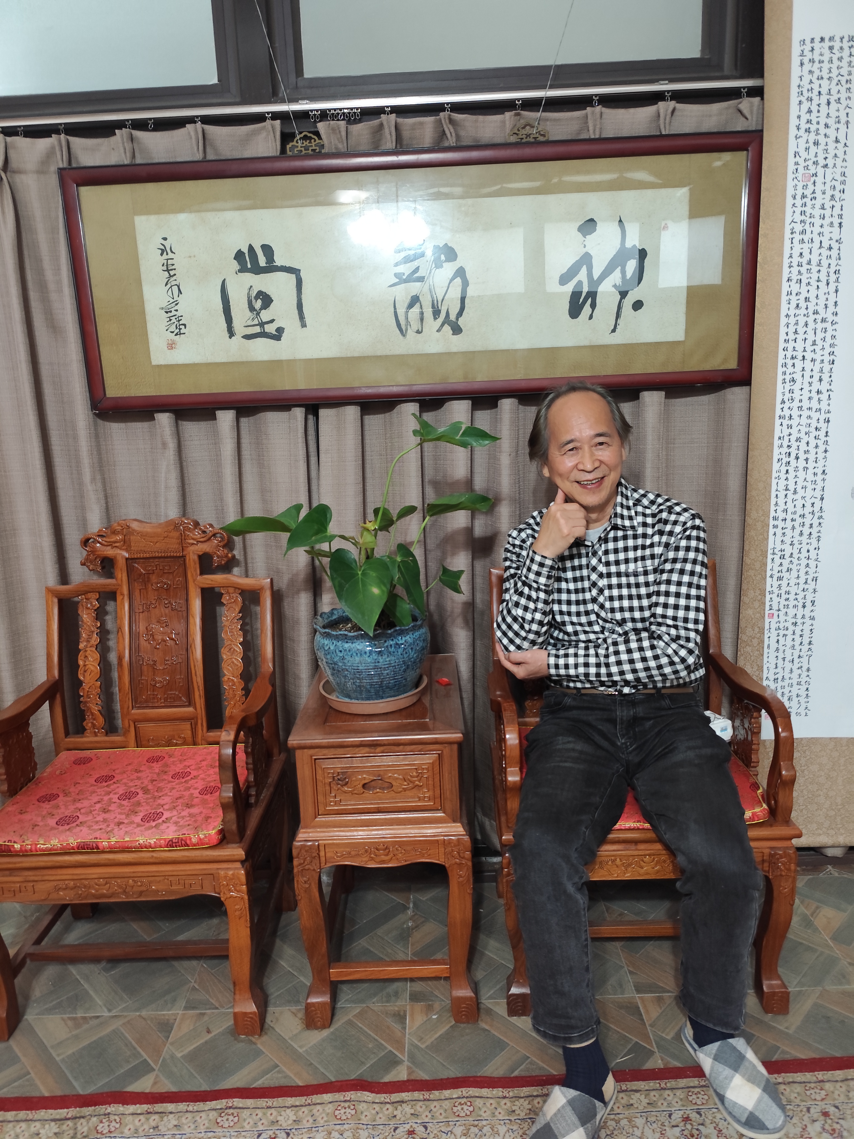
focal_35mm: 23
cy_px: 570
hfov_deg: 58.9
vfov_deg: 73.9
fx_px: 757
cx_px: 427
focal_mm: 6.14
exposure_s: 1/33.3
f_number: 1.65
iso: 1250
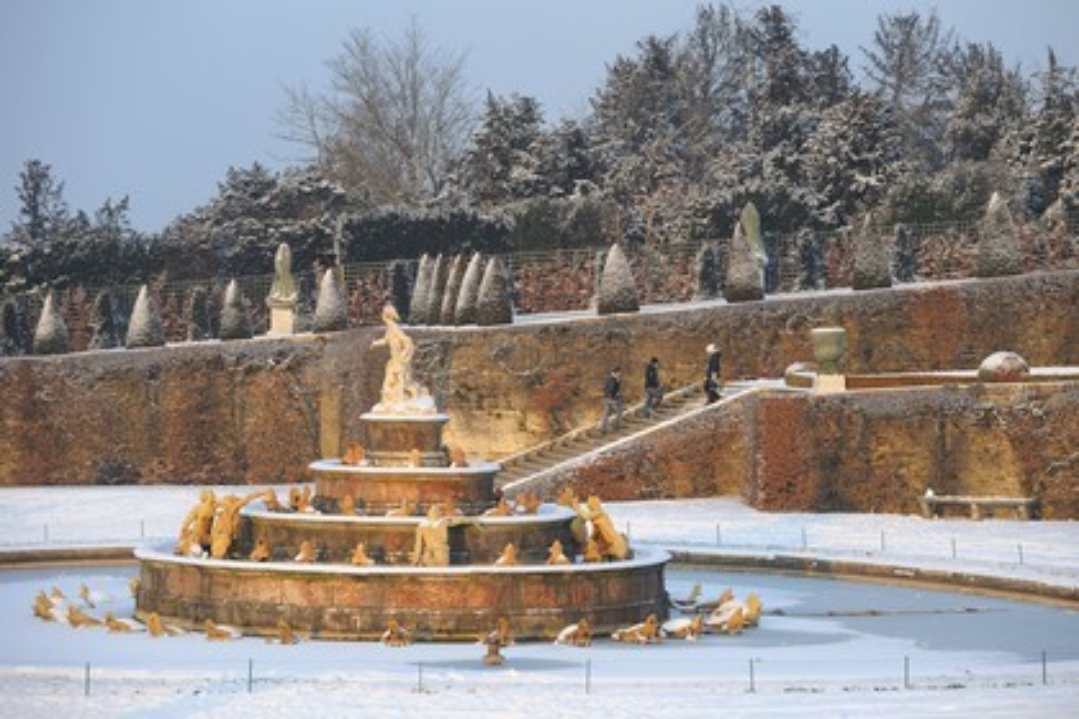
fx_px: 4645
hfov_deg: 13.2
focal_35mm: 155
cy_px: 360
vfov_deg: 8.9
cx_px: 540
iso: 200
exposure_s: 1/160
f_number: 5.6
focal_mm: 155
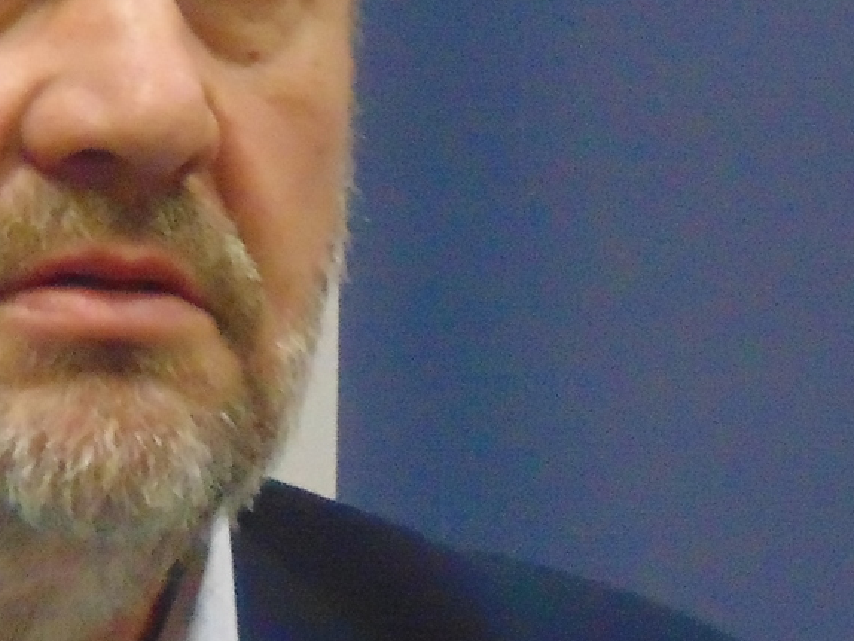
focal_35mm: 679
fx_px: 16758
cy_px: 445
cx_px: -40
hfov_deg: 2.9
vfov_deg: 2.2
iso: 800
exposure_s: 1/30
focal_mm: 36.4
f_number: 4.1
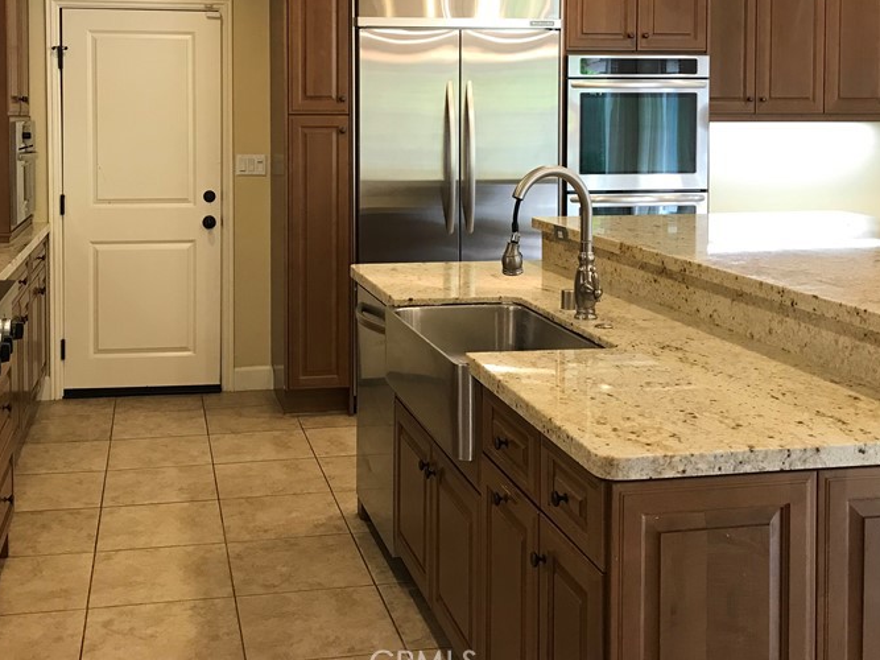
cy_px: 174
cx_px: 368
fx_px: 1093
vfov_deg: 33.0
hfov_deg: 43.7
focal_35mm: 43
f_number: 1.8
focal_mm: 3.99
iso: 40
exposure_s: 1/20
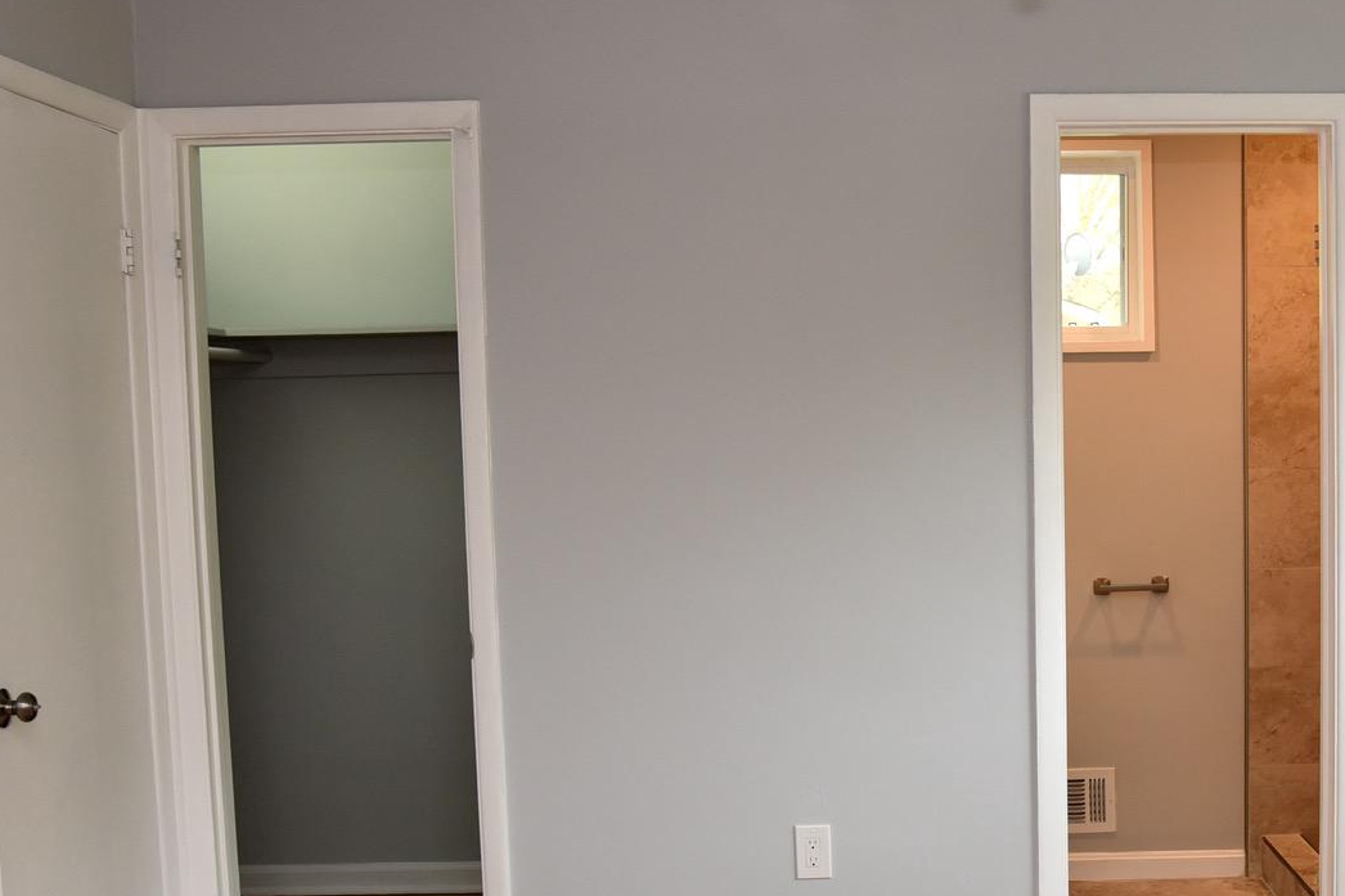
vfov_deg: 28.4
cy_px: 613
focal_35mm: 47
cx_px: 973
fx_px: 1756
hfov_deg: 41.0
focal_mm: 24
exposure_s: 1/100
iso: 800
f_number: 5
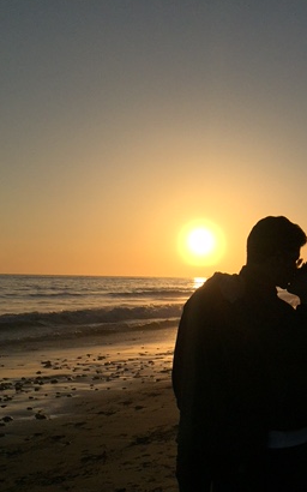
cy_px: 378
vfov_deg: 40.5
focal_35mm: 48
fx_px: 643
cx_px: 221
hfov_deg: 26.6
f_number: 2.2
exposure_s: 1/13333
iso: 32
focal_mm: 4.15
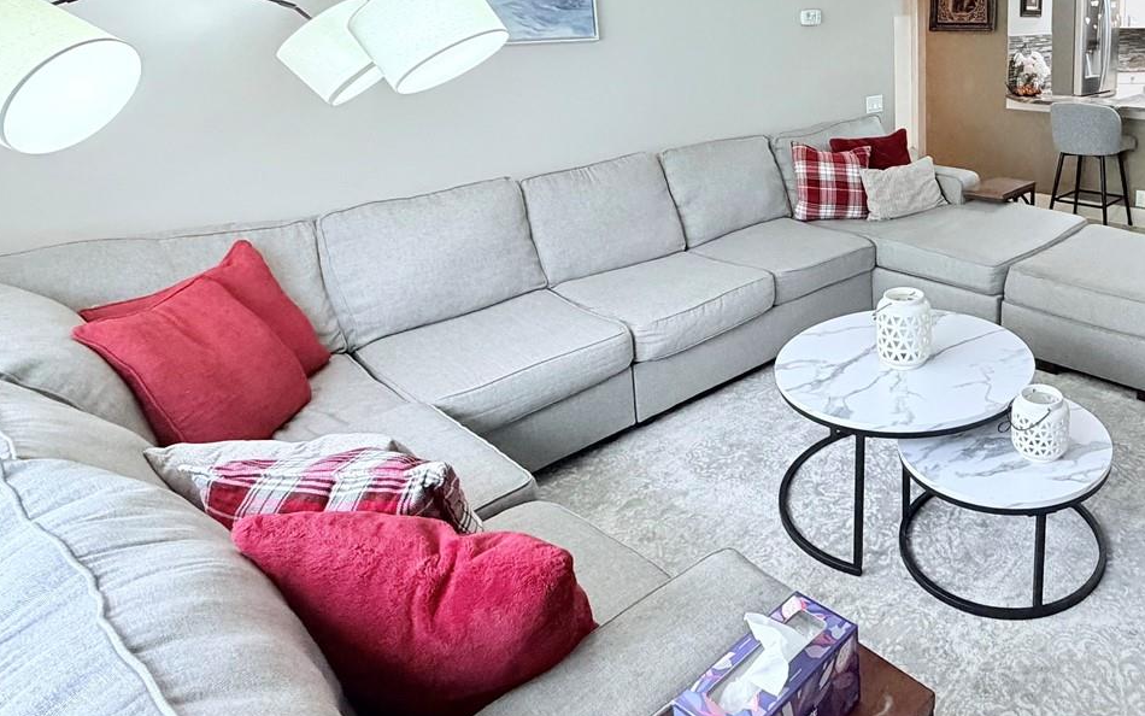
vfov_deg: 46.7
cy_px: 142
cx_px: 917
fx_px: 780
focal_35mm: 25
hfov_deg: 65.9
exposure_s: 1/60
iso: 500
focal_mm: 2.22
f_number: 2.2
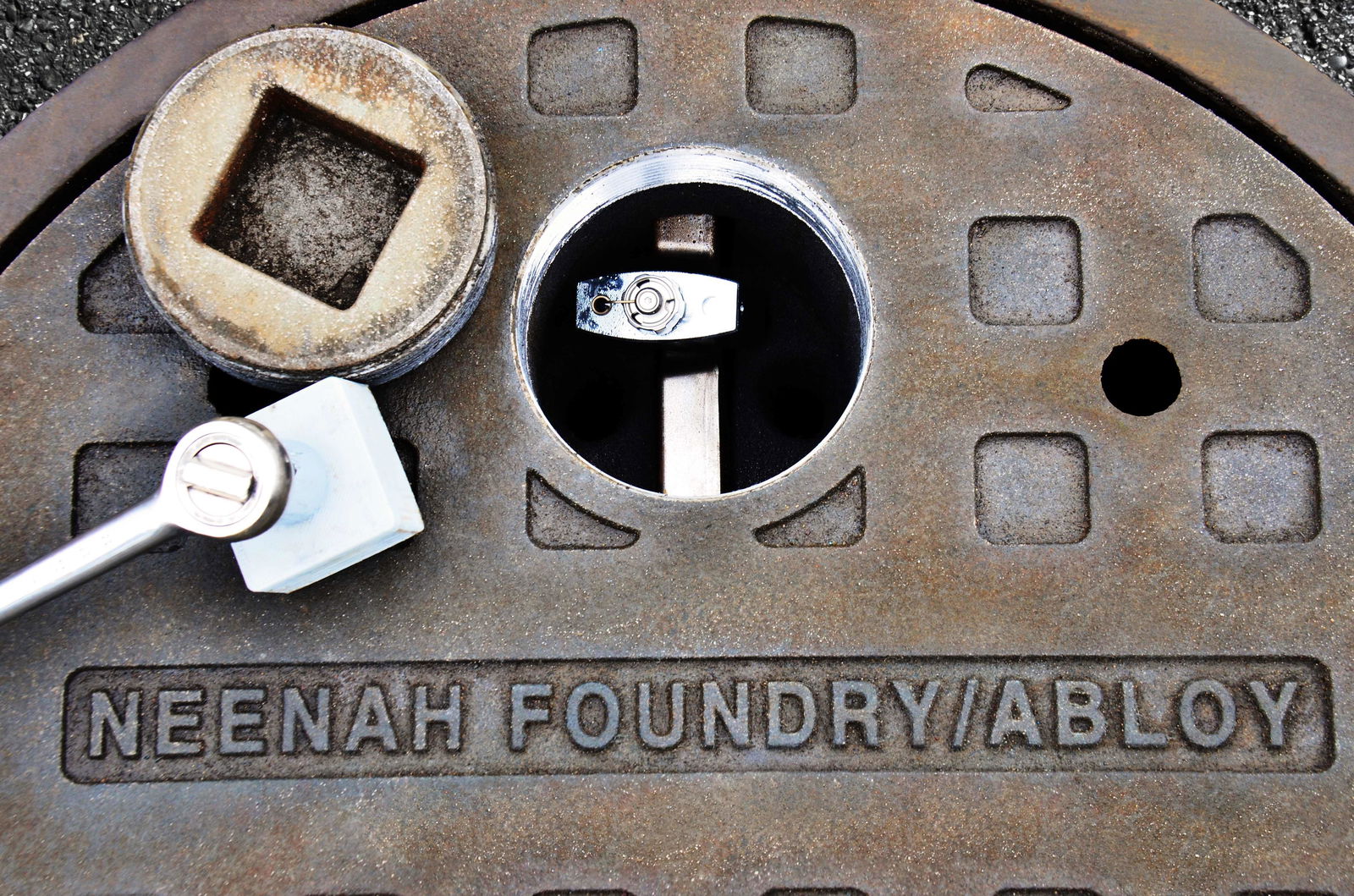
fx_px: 2814
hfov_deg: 27.1
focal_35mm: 75
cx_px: 677
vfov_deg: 18.1
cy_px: 448
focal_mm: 50
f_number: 11
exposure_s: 1/30
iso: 450
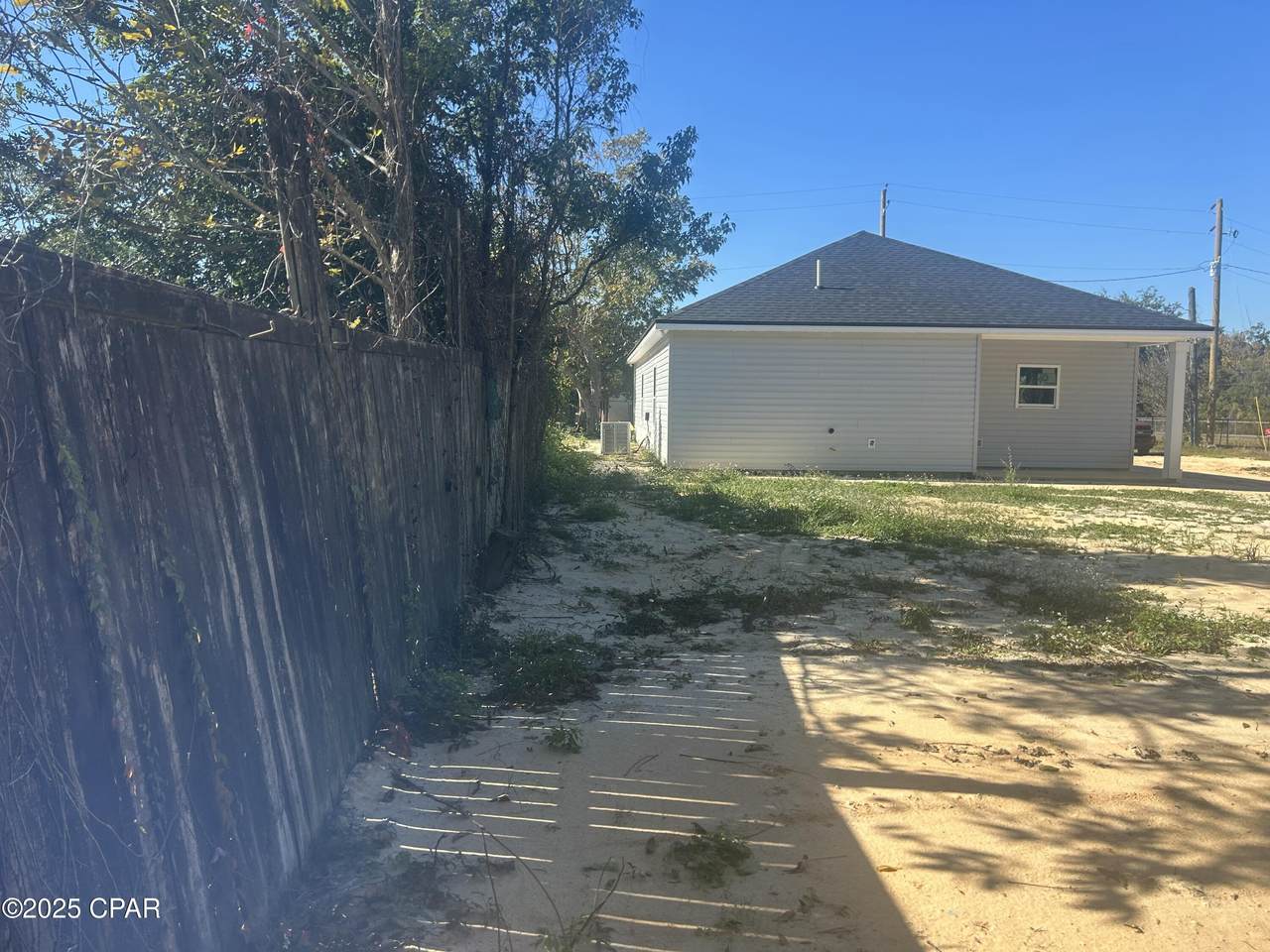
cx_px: 635
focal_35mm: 26
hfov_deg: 67.3
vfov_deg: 53.1
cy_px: 476
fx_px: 954
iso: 50
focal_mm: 5.7
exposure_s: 1/1972
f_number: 1.5
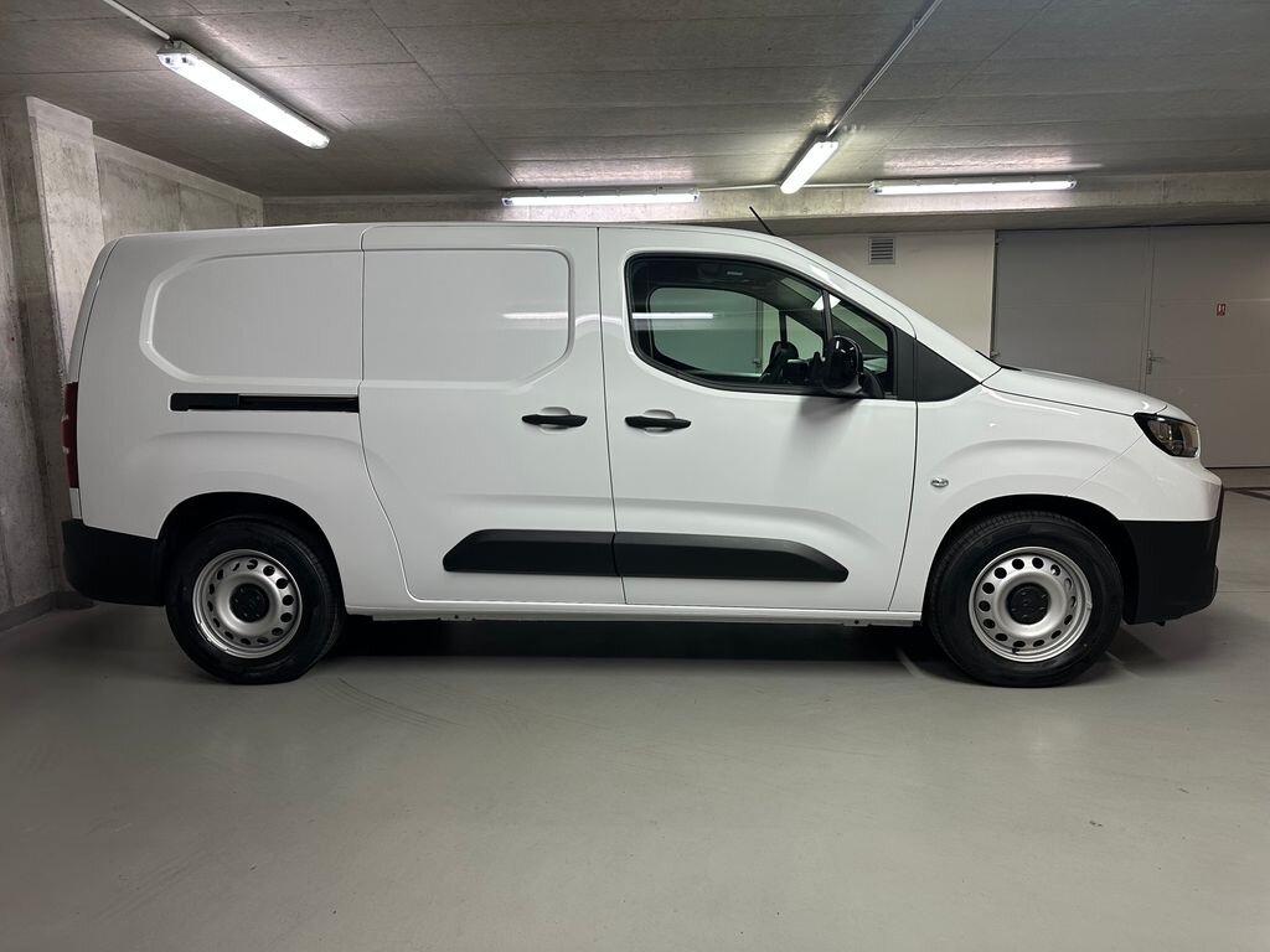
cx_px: 635
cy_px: 476
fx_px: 881
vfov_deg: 56.8
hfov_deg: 71.6
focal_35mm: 24
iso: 125
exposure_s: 1/50
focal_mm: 6.86
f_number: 1.78
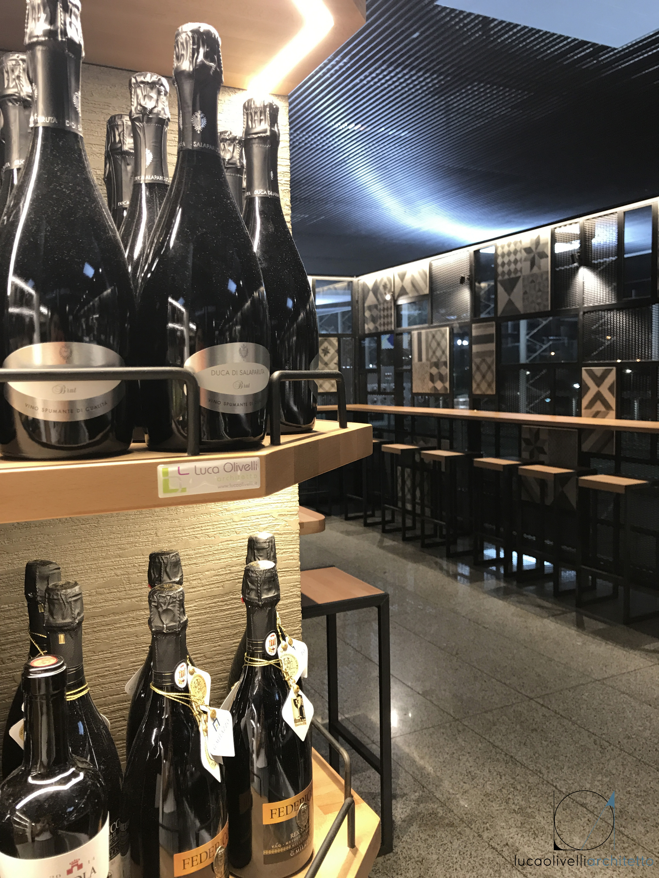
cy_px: 439
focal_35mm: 28
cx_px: 330
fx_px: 711
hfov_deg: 49.7
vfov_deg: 63.4
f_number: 1.8
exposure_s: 1/17
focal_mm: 3.99
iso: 32
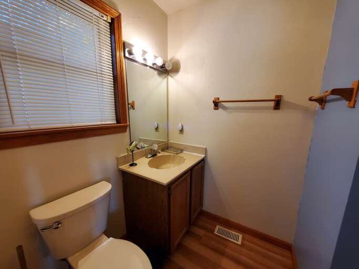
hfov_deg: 106.2
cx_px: 180
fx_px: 135
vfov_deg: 89.9
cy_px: 134
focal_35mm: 13
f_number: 2.2
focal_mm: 1.8
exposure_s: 1/60
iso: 200
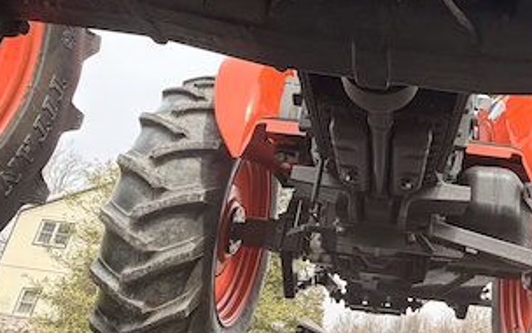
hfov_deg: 48.1
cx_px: 411
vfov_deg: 32.5
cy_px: 114
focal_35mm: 39
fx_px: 565
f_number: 2.2
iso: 50
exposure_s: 1/502
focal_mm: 2.22
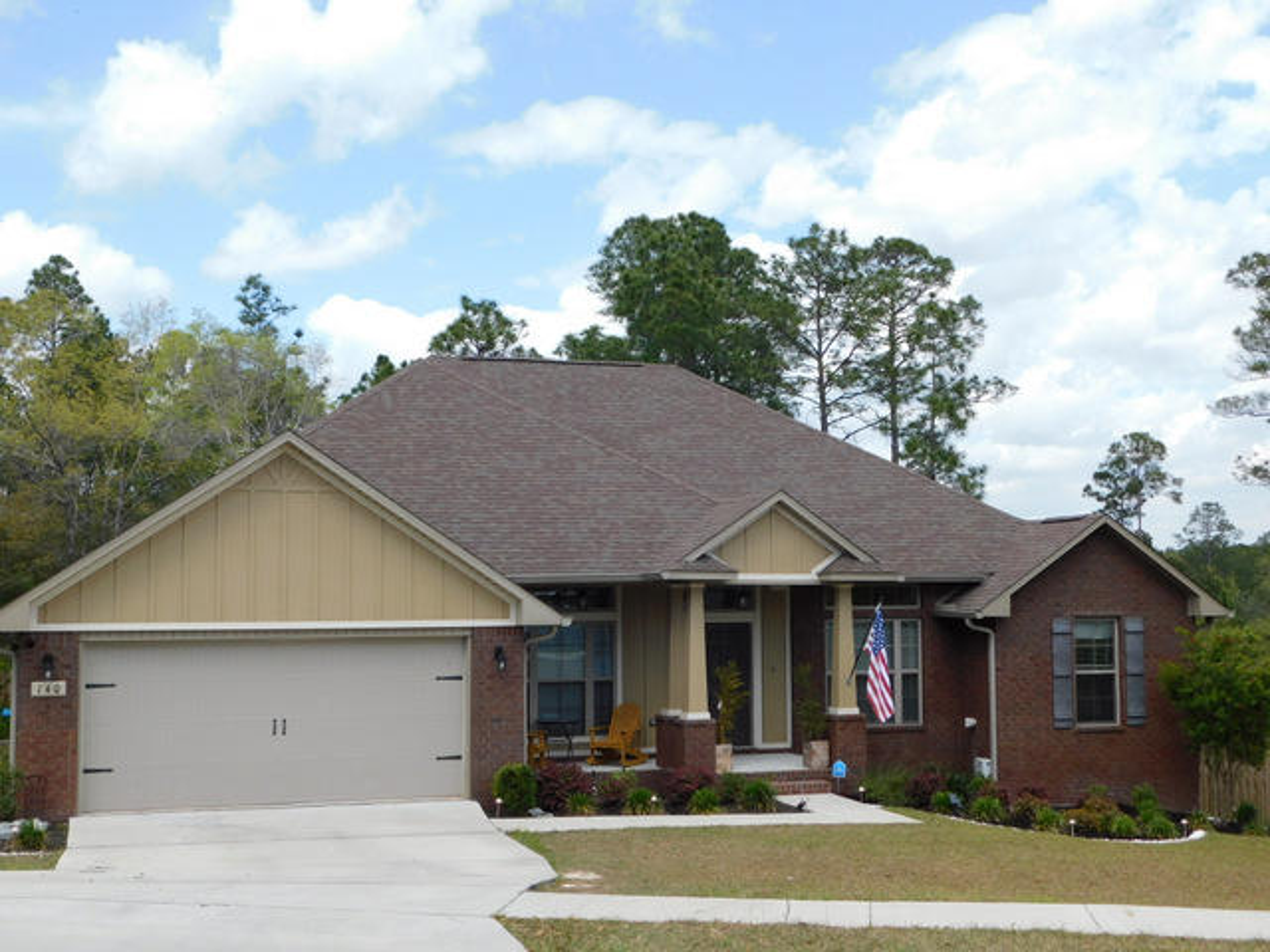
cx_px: 635
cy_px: 476
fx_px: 1651
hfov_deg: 42.1
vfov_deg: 32.2
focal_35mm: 45
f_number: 3.7
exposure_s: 1/800
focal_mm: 8
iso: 125
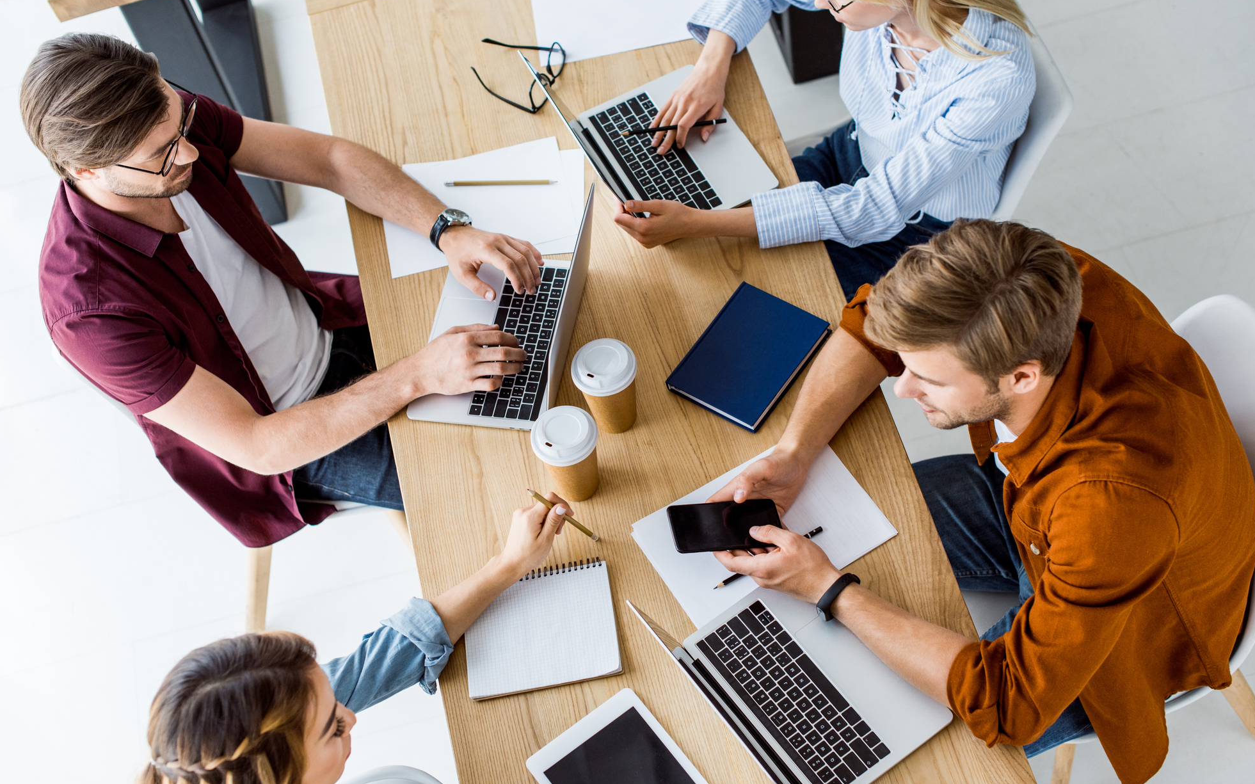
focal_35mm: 52
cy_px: 358
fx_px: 1778
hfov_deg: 38.9
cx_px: 628
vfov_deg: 24.9
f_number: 3.5
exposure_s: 1/250
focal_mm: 50
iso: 400
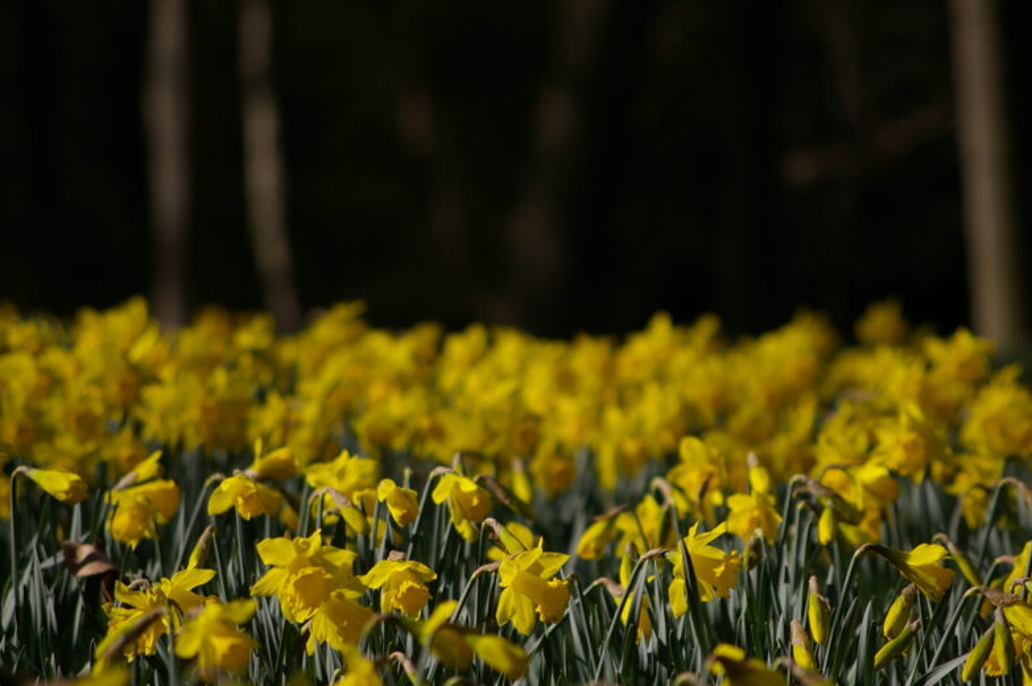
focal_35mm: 393
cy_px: 441
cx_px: 545
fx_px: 11256
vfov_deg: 3.5
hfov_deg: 5.2
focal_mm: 200
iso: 200
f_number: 5.6
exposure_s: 1/1500
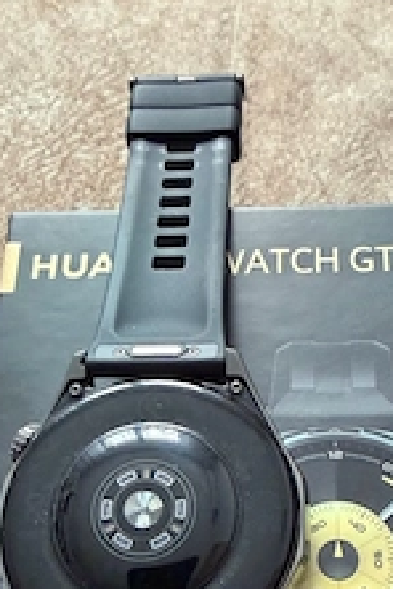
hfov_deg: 29.5
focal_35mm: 45
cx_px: 279
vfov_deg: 41.1
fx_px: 737
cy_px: 499
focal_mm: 2.22
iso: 800
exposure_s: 1/50
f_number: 2.2
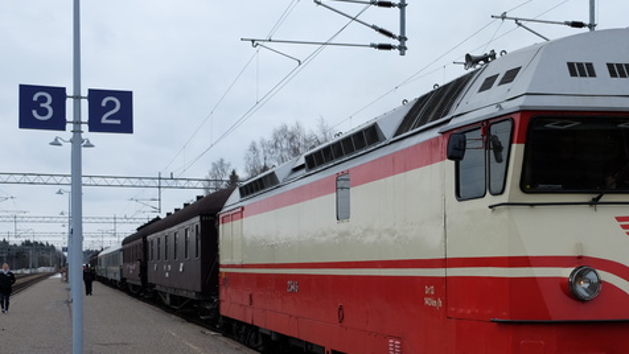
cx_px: 433
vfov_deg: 22.1
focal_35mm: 54
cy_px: 252
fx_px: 901
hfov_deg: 37.9
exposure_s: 1/500
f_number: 5
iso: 200
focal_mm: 20.5
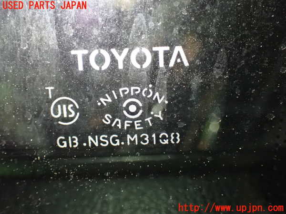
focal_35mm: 41
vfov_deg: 35.1
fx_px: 339
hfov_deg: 45.8
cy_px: 107
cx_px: 143
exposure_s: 1/40
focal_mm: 7.31
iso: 1600
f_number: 2.8
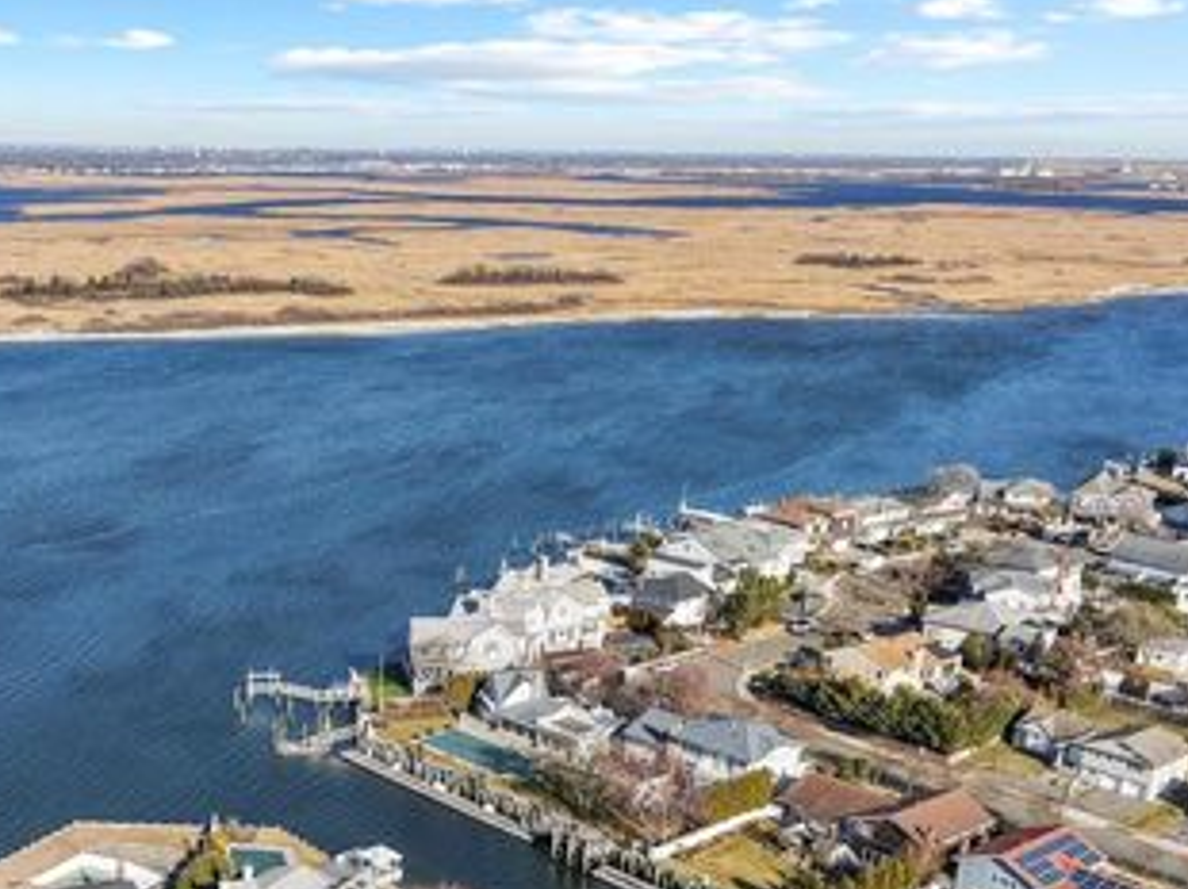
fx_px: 1577
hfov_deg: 40.3
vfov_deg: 29.8
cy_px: 845
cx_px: 322
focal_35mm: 46
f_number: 1.8
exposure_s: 1/2500
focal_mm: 8.67
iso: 170
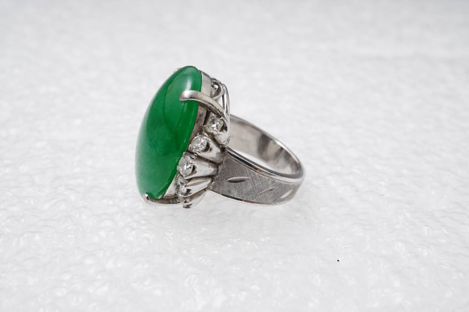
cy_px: 156
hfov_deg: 43.6
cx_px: 234
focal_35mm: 45
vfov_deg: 29.9
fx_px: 586
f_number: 22
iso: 500
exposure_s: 1/125
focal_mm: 30
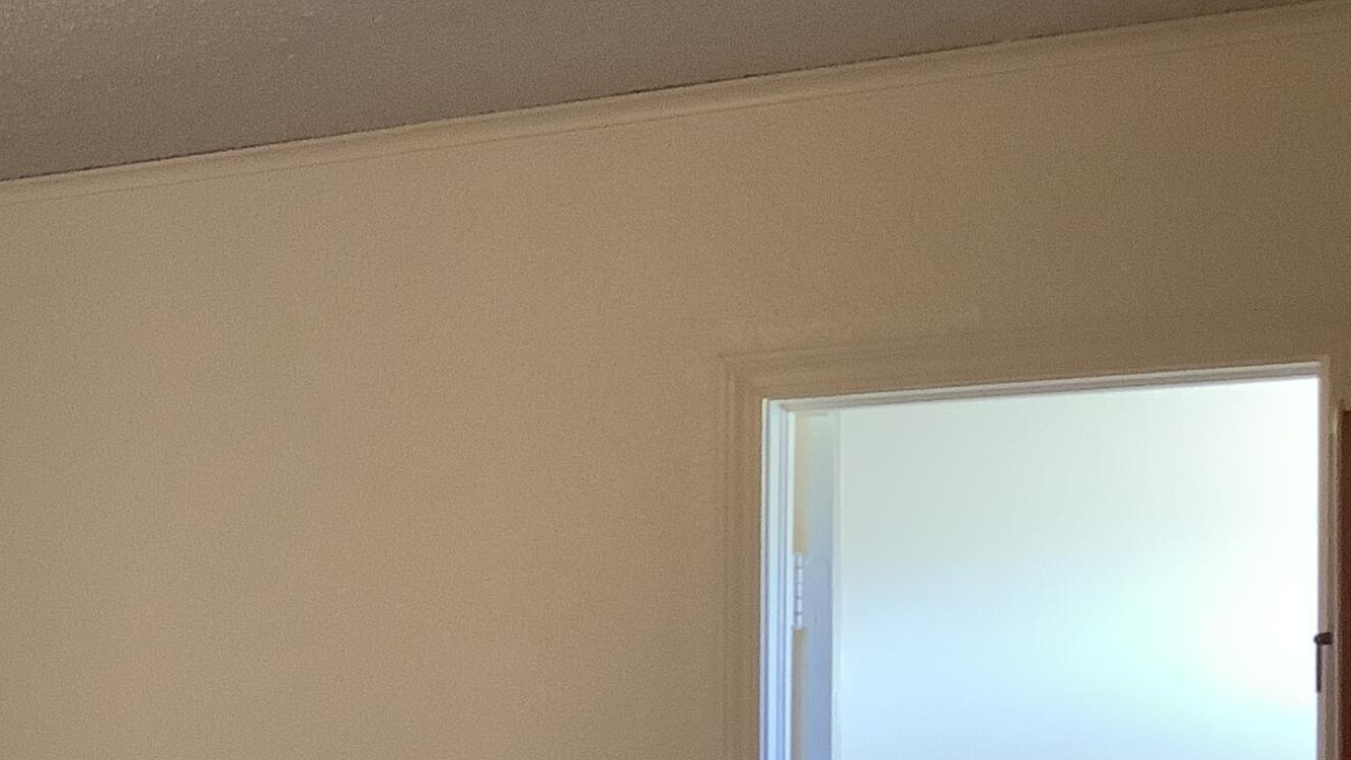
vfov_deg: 15.3
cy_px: 918
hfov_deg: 26.2
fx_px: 2723
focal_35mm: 76
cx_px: -43
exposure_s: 1/30
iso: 320
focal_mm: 3.3
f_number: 2.4
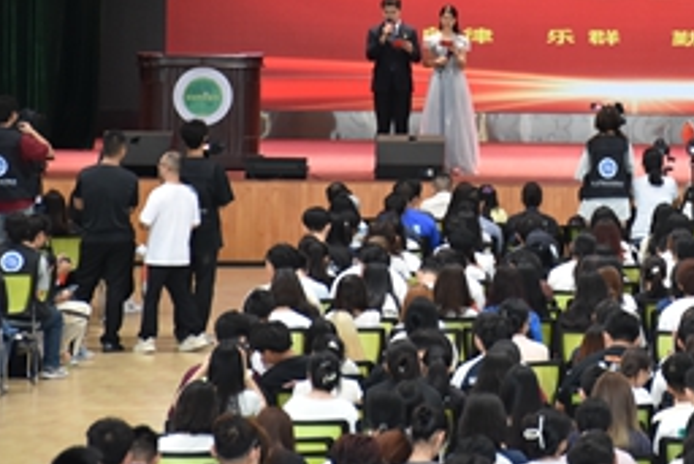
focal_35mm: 274
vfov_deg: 5.0
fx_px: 5286
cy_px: -9
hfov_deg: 7.5
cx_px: 642
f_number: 5.3
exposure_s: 1/50
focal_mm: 85
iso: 1000
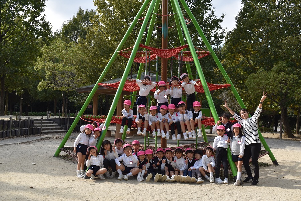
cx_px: 150
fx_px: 351
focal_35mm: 42
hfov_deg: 46.4
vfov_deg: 31.9
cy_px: 100
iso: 100
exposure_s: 1/200
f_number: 8
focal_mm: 28
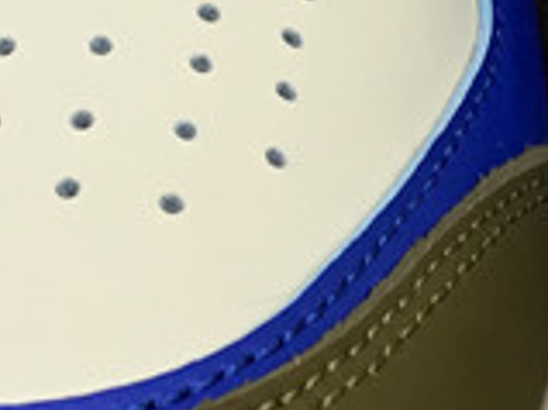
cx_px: 669
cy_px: 146
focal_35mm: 176
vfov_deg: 8.4
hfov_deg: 11.0
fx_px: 2784
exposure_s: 1/50
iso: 32
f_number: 2.4
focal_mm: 3.3
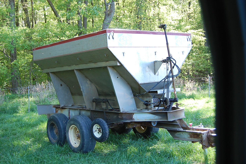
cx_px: 123
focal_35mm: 45
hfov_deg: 43.6
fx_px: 307
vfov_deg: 29.8
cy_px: 82
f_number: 5
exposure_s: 1/100
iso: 400
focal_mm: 30
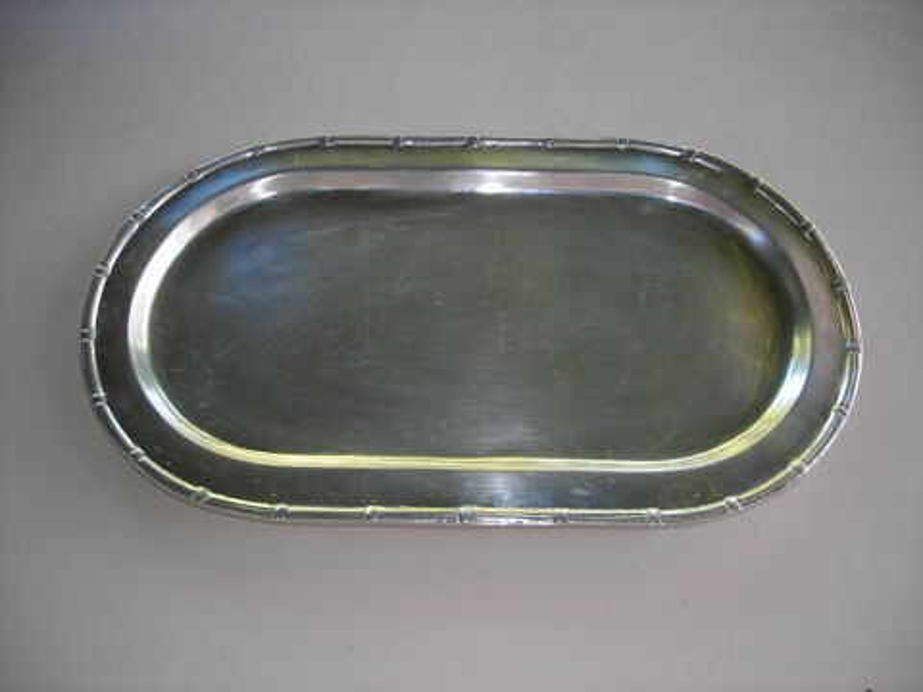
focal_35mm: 38
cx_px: 462
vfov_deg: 37.7
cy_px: 346
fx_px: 1013
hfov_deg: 49.0
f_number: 3.2
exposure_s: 1/30
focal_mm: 6.3
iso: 50
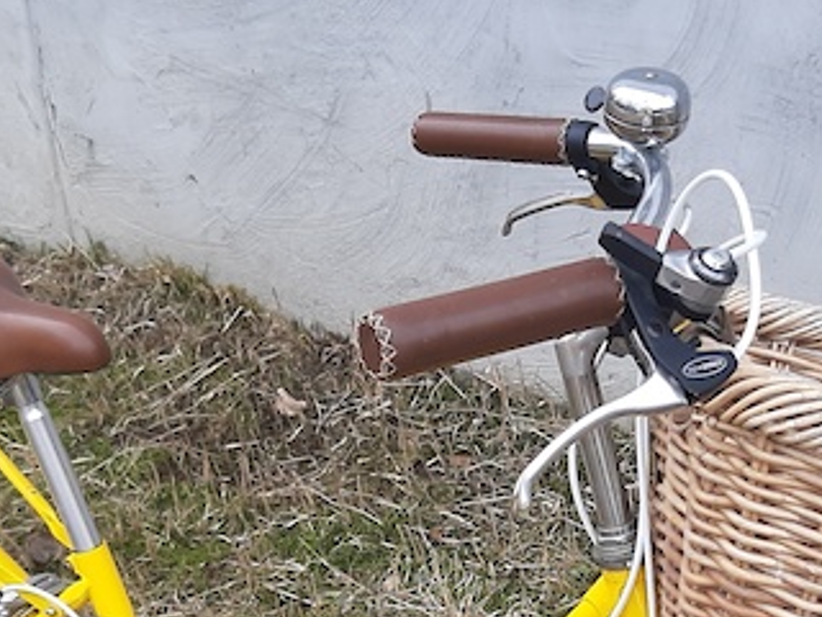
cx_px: 465
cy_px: 676
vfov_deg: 21.4
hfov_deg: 29.8
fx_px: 1544
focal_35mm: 65
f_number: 1.7
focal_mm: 3.93
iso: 40
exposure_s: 1/595
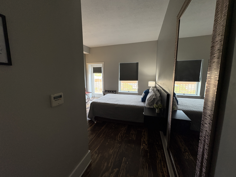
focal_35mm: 14
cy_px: 88
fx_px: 95
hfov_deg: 102.1
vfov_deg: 85.7
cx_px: 118
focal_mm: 2.22
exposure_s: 1/120
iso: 320
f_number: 2.2
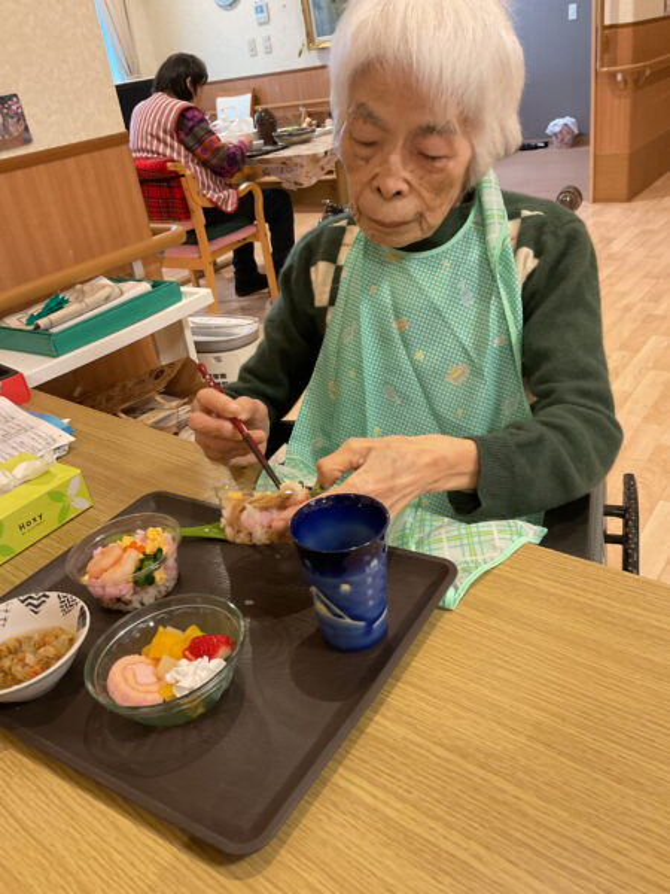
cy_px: 447
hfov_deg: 48.2
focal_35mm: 29
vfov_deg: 61.7
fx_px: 748
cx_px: 335
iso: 200
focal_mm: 3
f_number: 1.8
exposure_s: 1/60
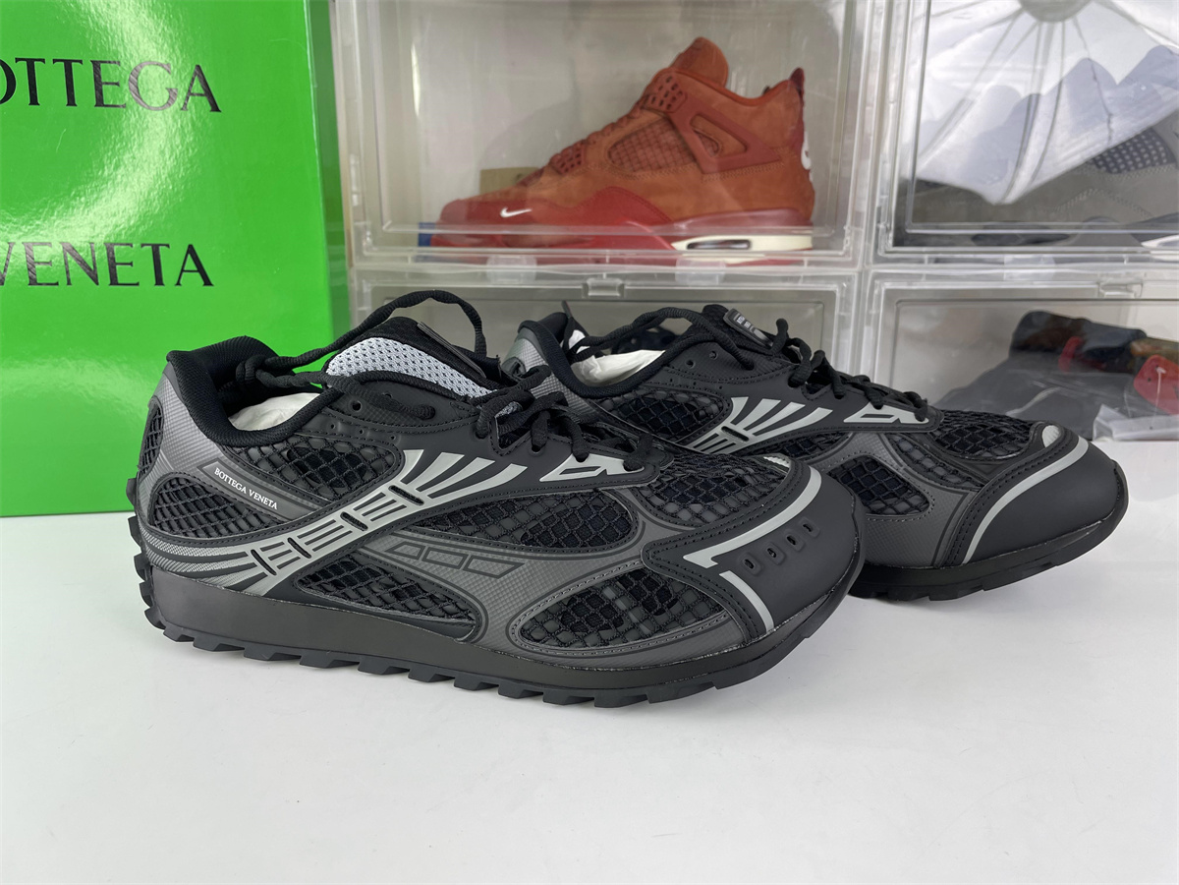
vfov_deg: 53.1
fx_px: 886
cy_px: 442
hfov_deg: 67.3
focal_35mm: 26
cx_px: 590
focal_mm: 4.2
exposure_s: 1/100
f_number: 1.6
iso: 32
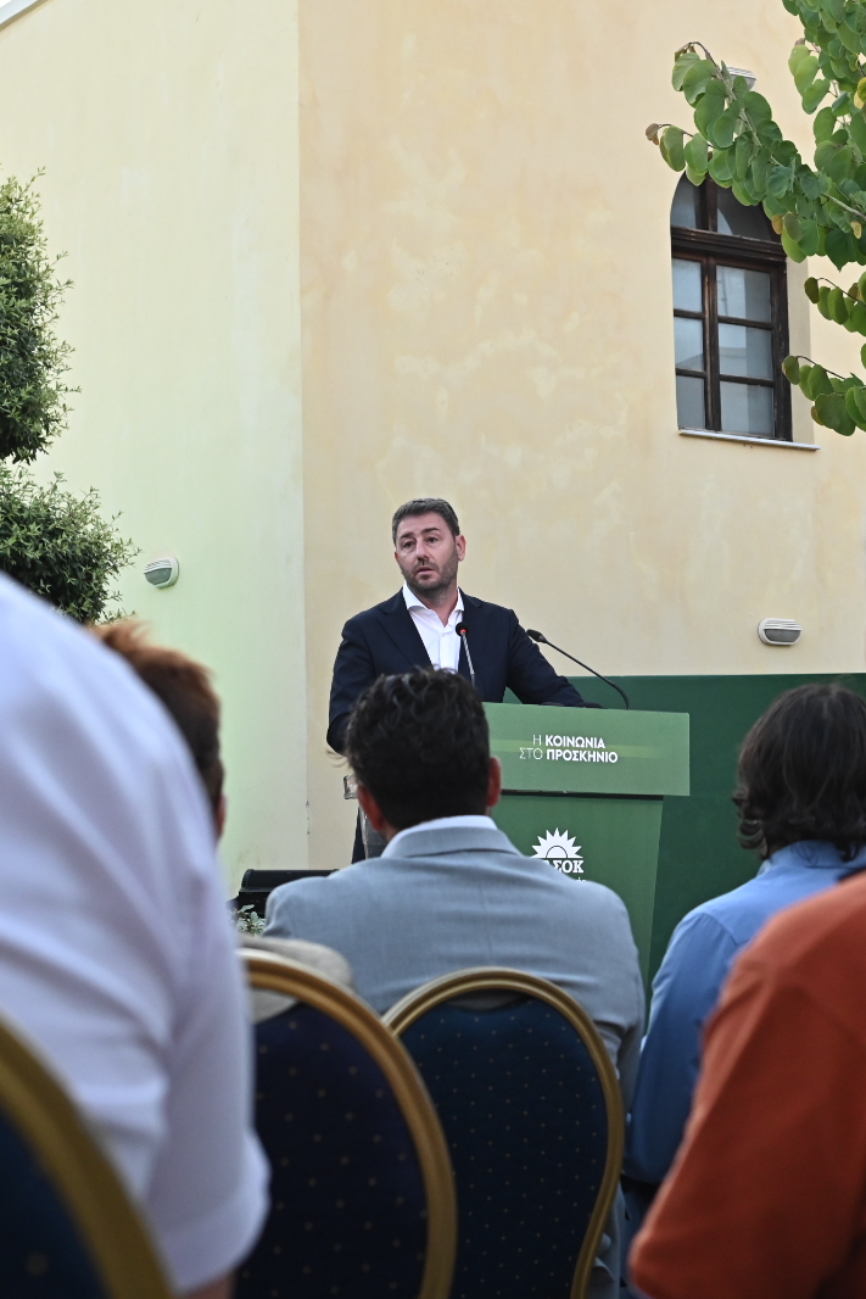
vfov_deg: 26.6
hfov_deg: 17.9
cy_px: 648
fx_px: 2741
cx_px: 627
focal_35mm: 76
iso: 2500
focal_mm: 50
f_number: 7.1
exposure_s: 1/640
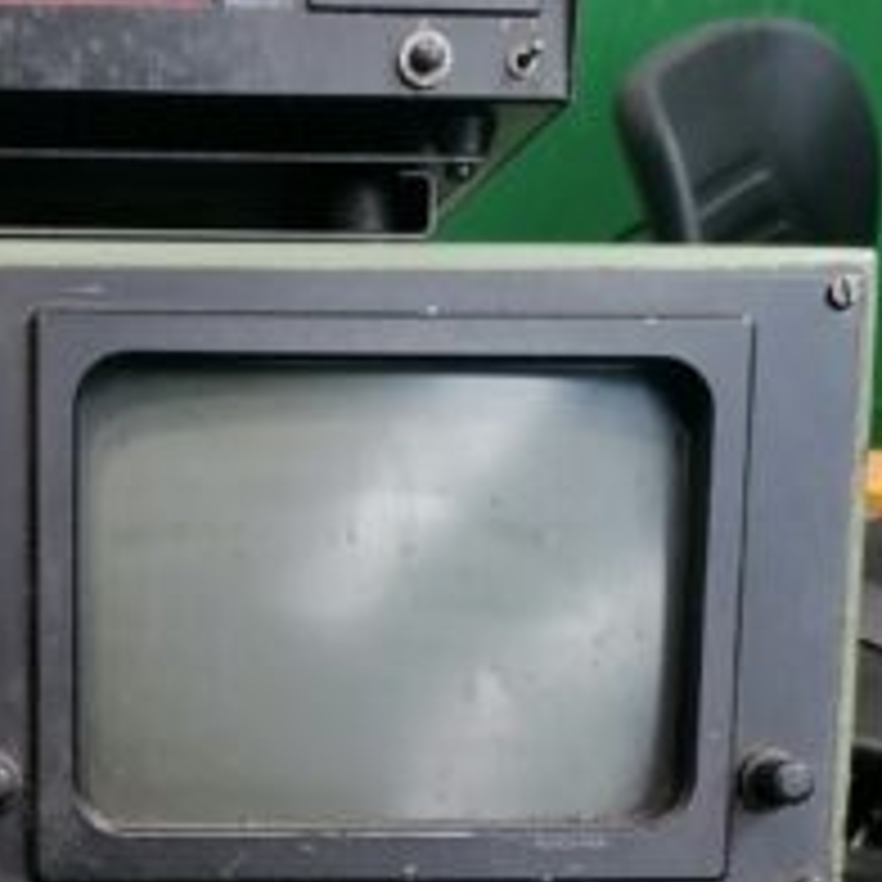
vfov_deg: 22.5
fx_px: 2104
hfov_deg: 23.1
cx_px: 99
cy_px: 936
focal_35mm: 73
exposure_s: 1/33.3
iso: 160
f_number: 1.8
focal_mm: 4.75
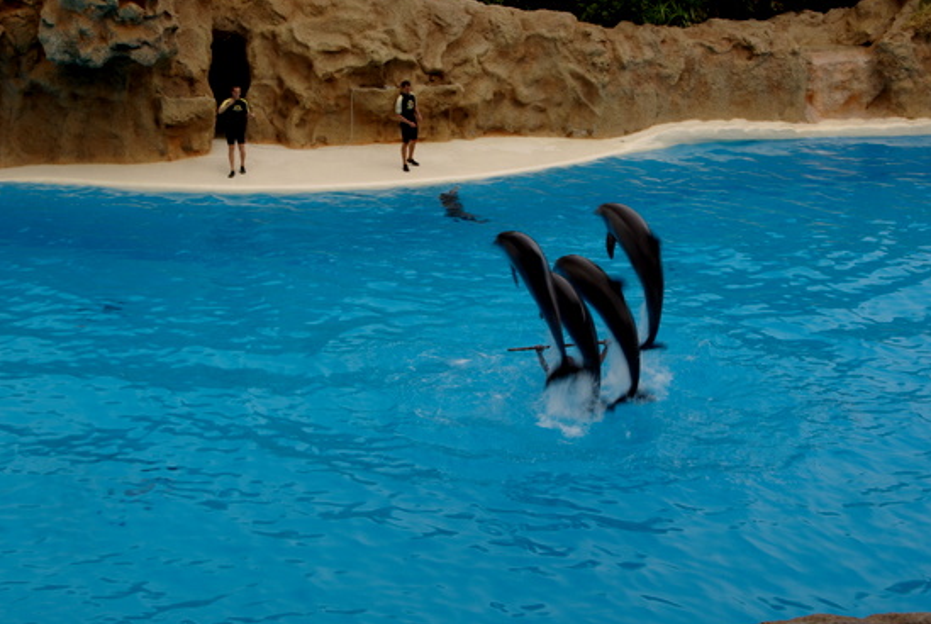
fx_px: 1813
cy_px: 298
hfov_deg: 28.8
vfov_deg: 19.5
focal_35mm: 70
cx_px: 448
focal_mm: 40
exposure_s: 1/15
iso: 100
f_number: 16
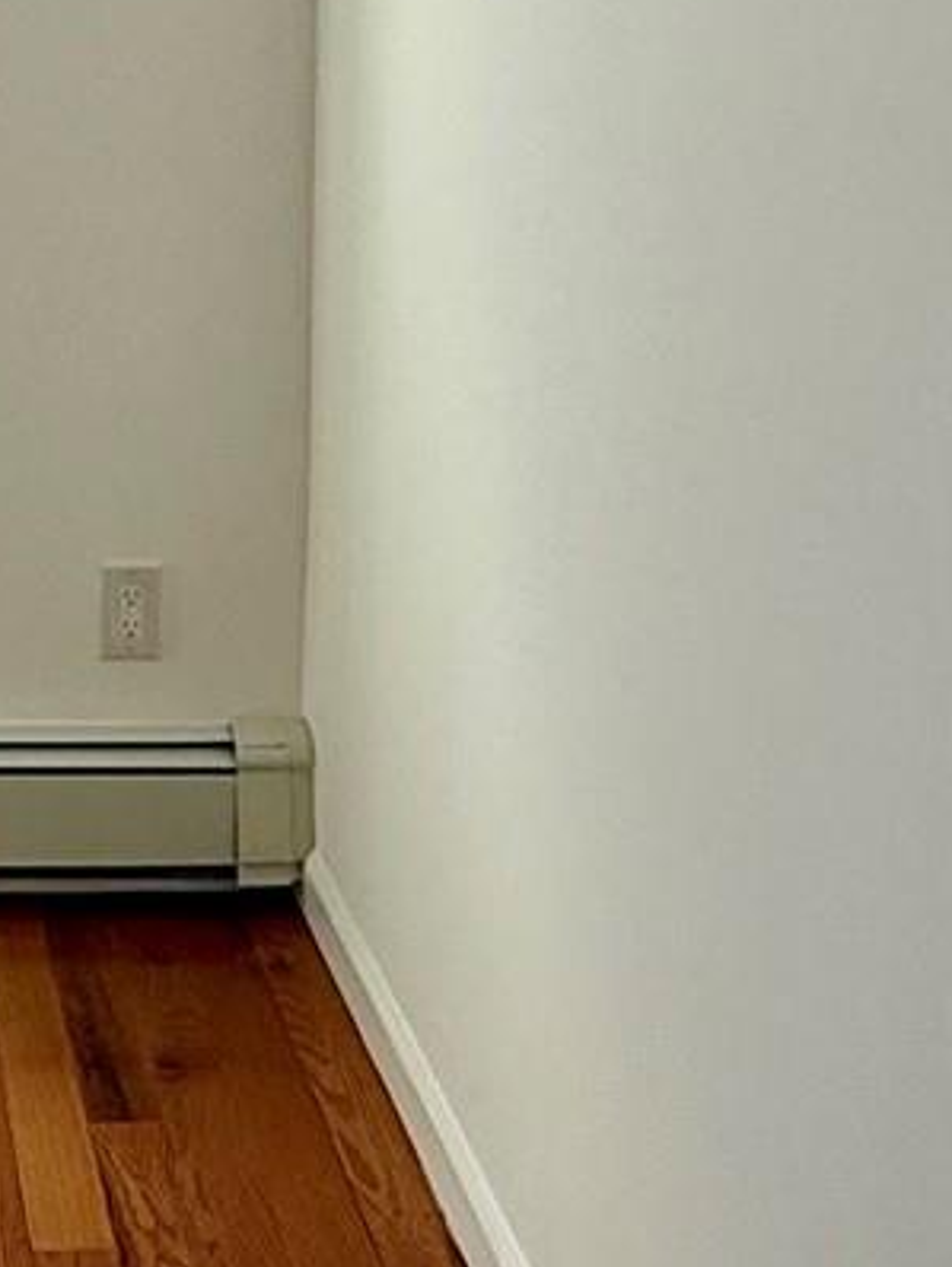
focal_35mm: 72
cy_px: -48
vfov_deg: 25.5
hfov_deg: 19.4
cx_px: -143
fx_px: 2637
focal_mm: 2.22
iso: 64
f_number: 2.2
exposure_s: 1/475
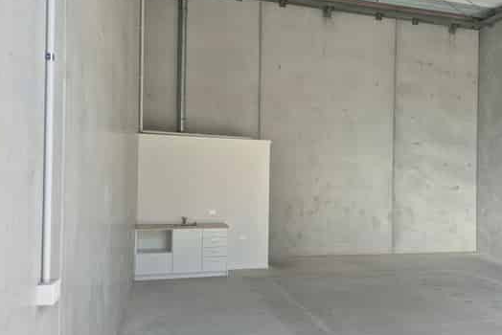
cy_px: 177
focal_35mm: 30
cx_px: 289
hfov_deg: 61.6
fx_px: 419
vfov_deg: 43.6
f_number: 1.8
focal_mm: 5.4
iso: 125
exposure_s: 1/180
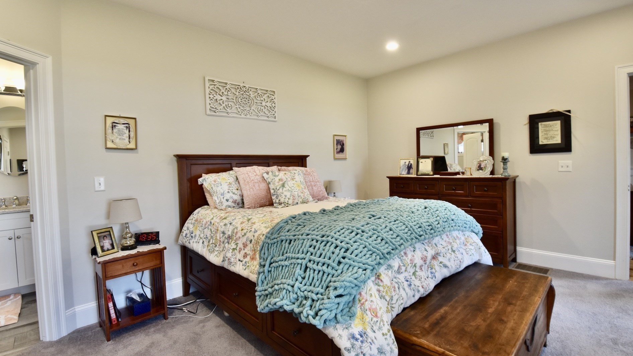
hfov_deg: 99.4
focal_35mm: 16
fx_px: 269
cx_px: 316
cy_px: 166
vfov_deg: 67.0
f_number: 6.3
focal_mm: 10
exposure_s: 1/25
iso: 320
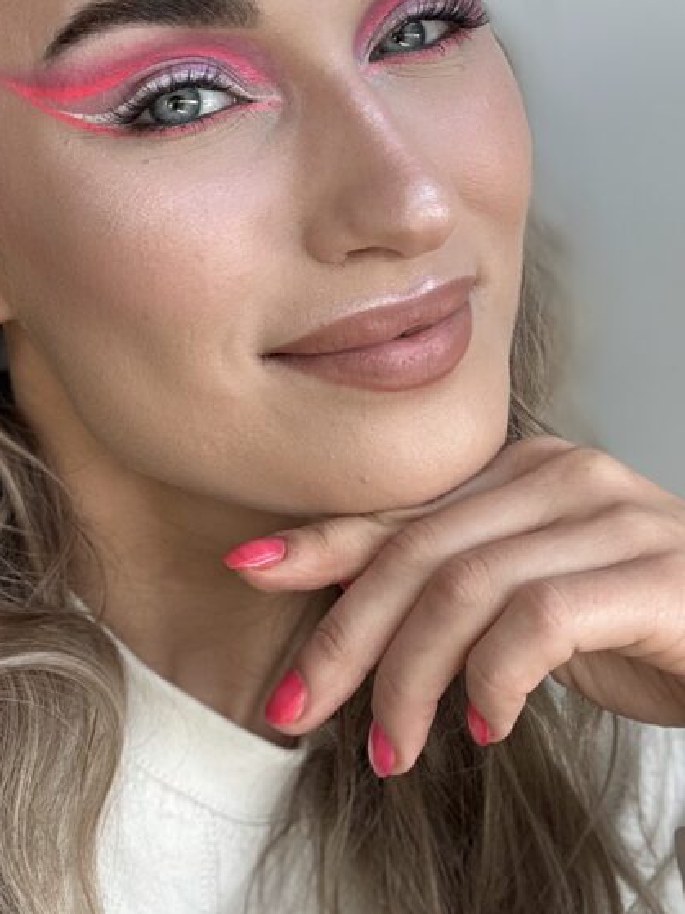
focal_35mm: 55
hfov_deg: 26.3
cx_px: 188
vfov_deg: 34.0
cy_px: 196
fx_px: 1452
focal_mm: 2.69
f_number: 1.9
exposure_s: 1/121
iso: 50
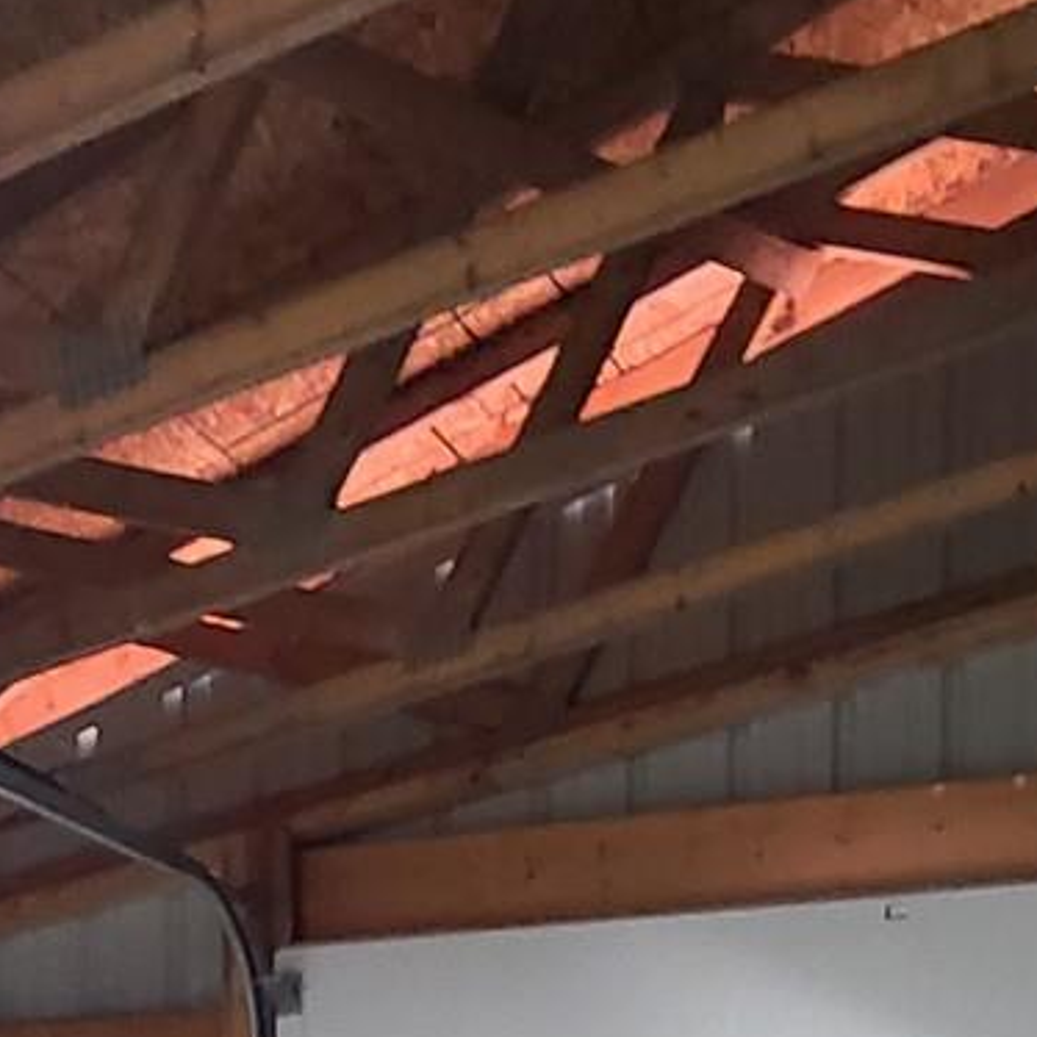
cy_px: 1567
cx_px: 546
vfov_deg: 22.3
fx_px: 2135
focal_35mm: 63
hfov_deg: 27.3
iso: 320
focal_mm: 2.2
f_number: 2.2
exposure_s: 1/30
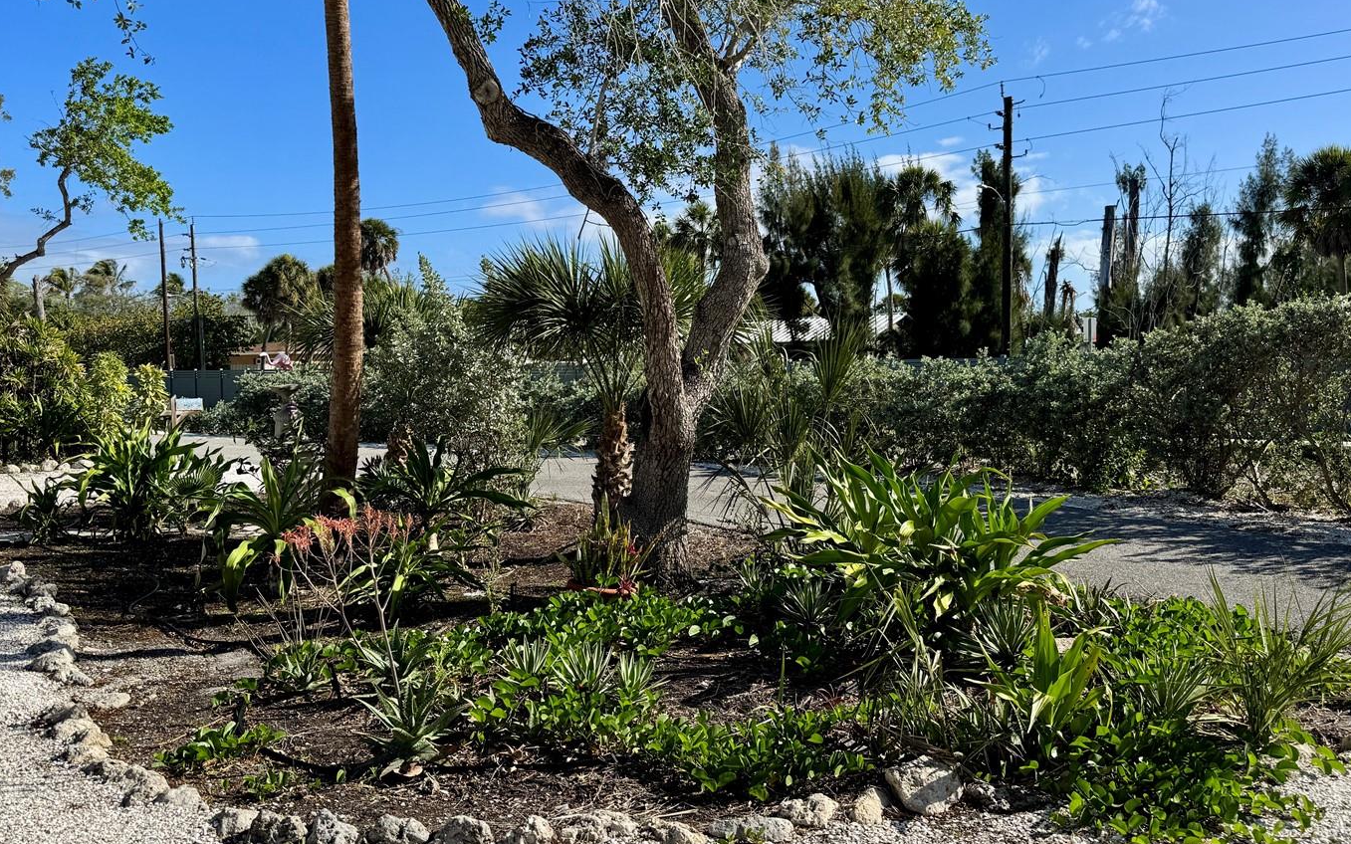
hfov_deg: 62.9
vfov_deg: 41.8
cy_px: 378
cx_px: 711
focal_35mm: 30
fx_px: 1105
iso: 80
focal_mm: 6.76
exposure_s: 1/4310
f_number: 1.78
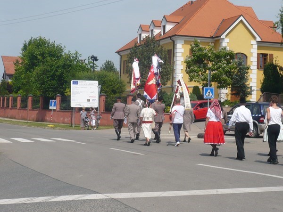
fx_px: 670
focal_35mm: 82
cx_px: 142
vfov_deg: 18.0
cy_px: 106
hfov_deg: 23.8
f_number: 10
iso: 100
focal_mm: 9.9
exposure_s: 1/250
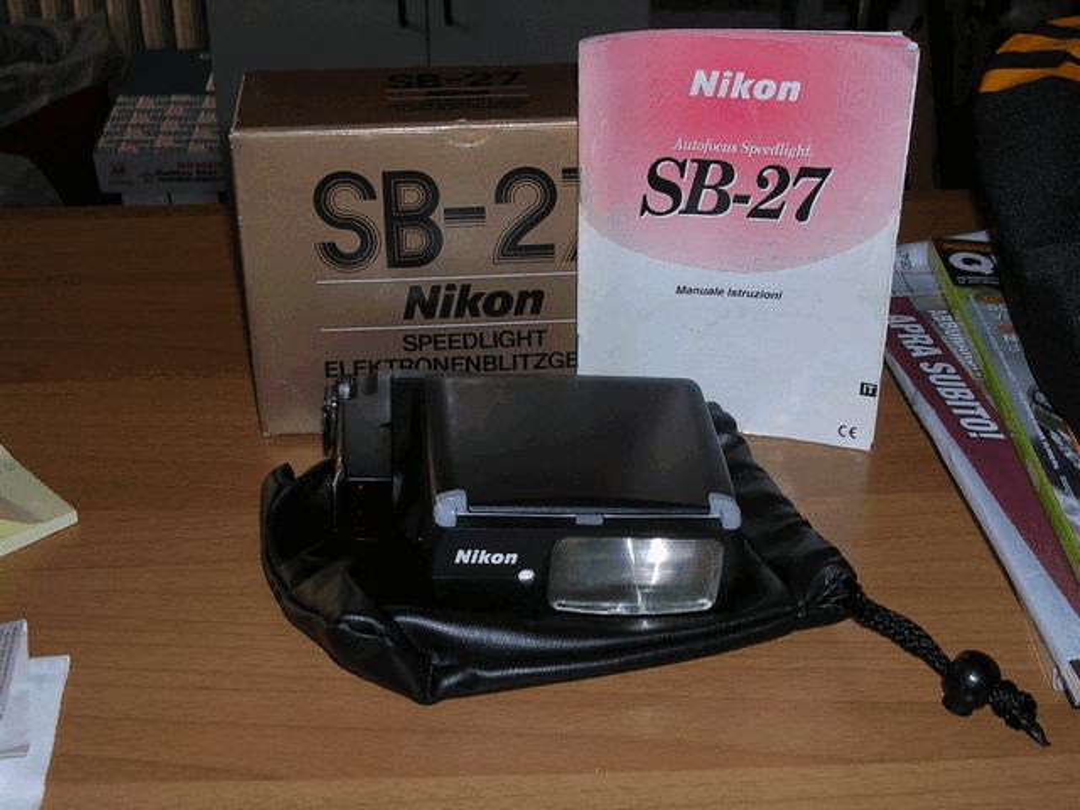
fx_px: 1529
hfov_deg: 38.9
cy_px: 405
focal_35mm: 49
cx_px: 540
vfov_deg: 29.7
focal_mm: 7.5
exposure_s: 1/60.1
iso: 50
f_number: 3.1
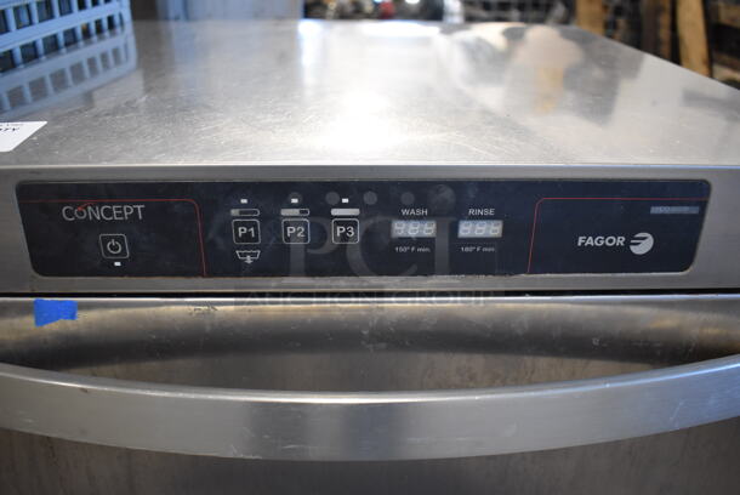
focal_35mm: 30
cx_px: 370
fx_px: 617
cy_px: 248
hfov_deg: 61.9
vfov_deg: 43.7
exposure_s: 1/125
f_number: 3.8
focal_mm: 20
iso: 2000
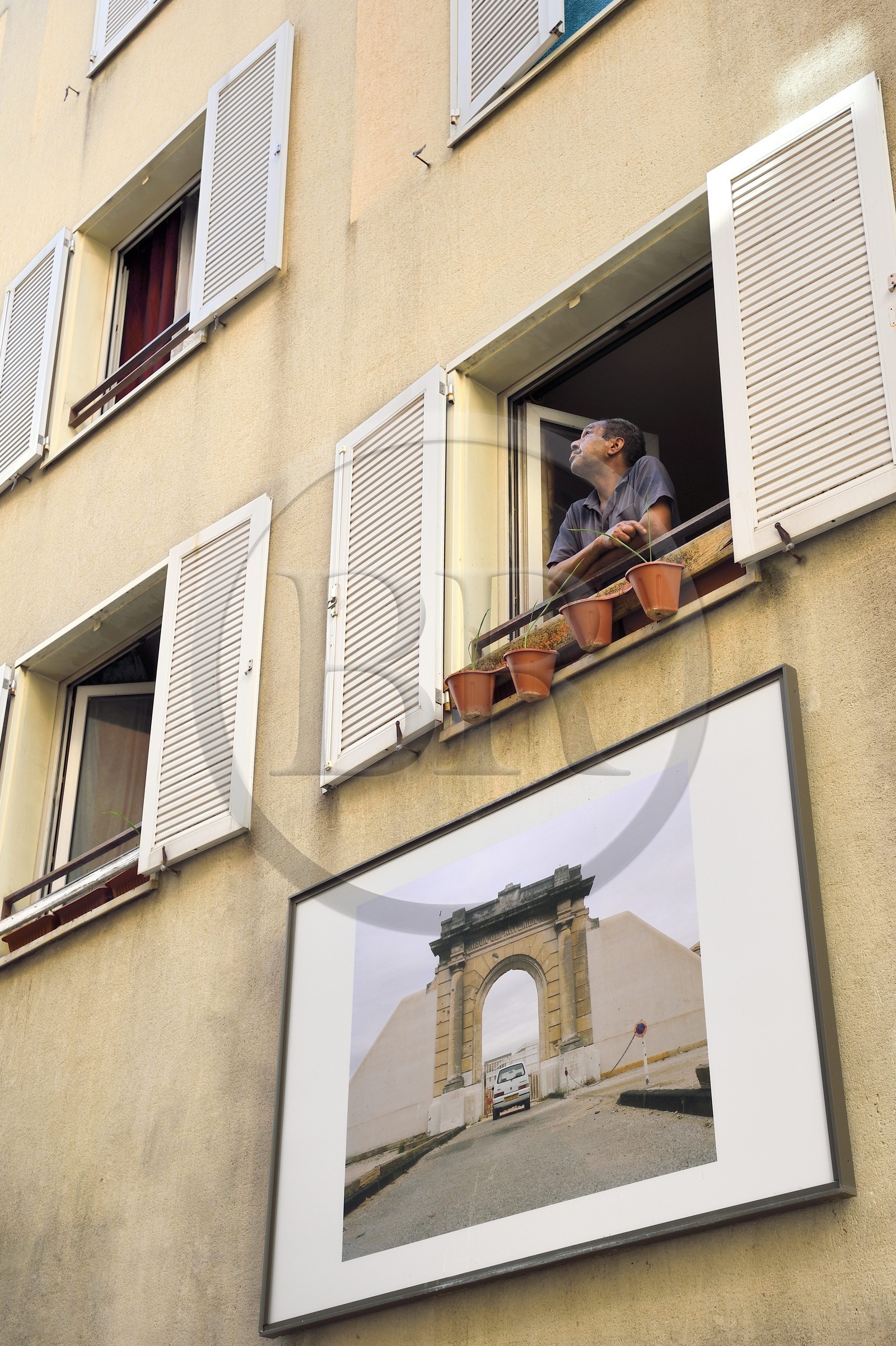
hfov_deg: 27.0
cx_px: 448
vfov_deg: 39.6
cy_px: 673
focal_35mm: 50
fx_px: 1869
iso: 200
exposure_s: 1/200
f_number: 5.6
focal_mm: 50
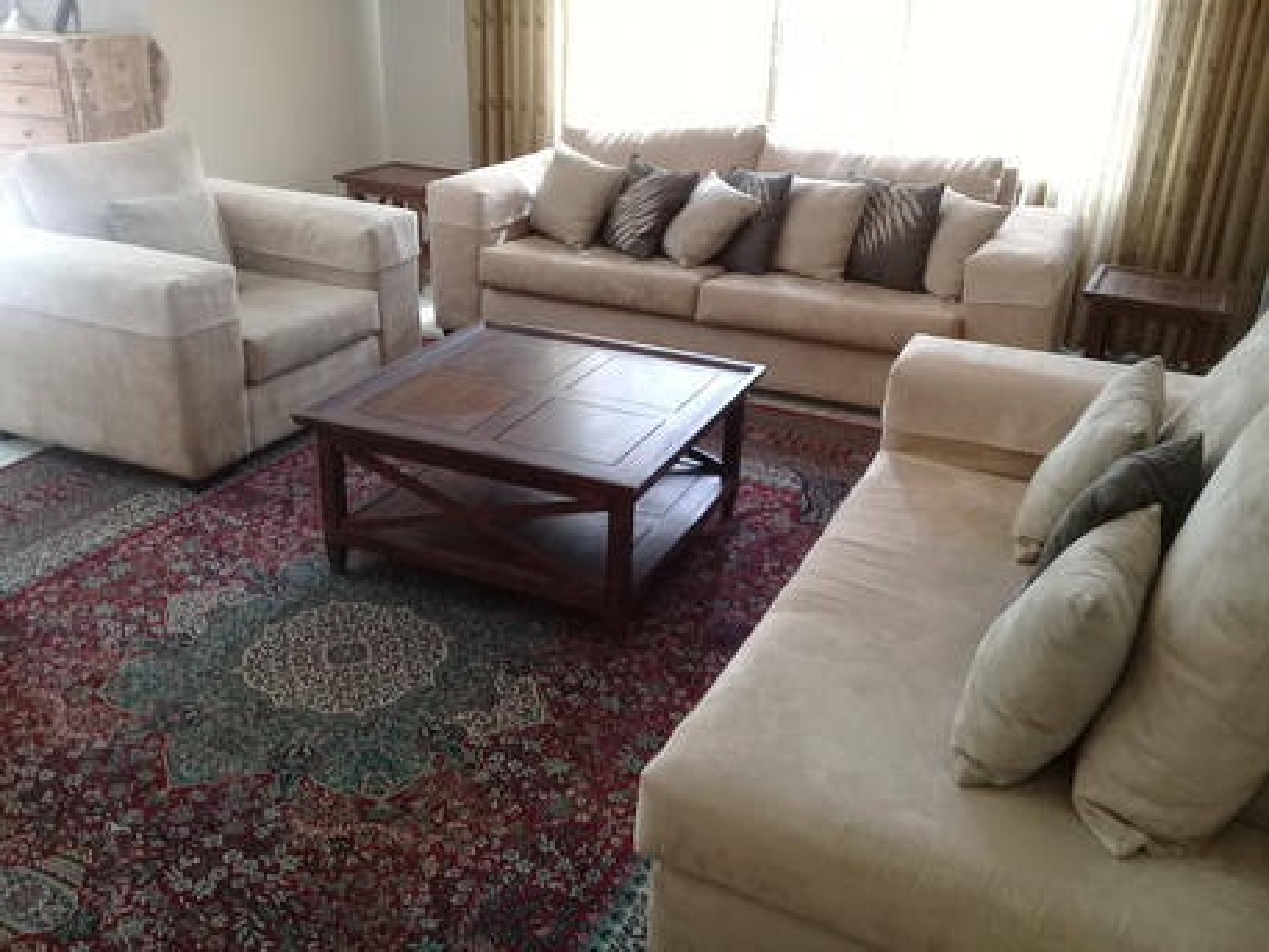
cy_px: 476
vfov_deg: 45.5
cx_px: 634
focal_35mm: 31
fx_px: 1137
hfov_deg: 58.3
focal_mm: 3.3
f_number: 2.2
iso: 100
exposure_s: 1/33
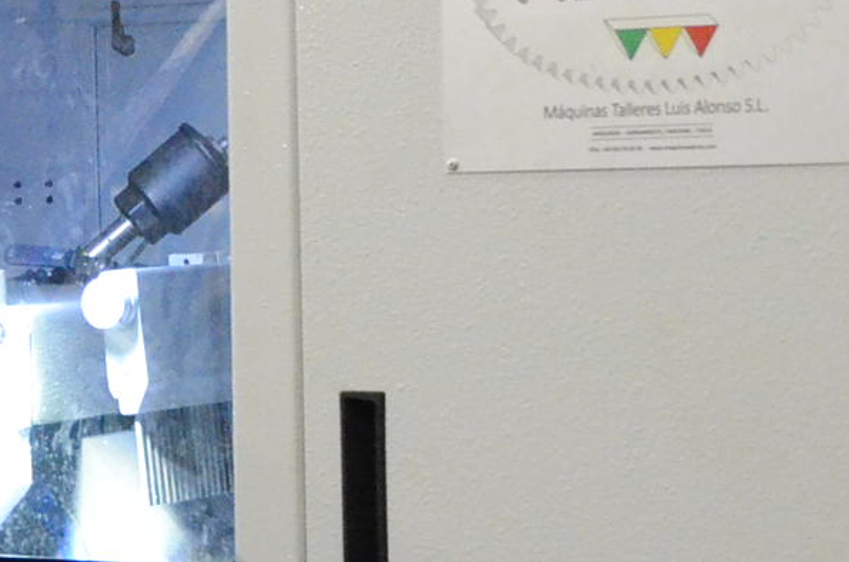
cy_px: 710
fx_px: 3506
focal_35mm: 149
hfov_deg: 13.7
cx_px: 144
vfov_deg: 9.0
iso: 6400
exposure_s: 1/160
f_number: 3.8
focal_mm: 24
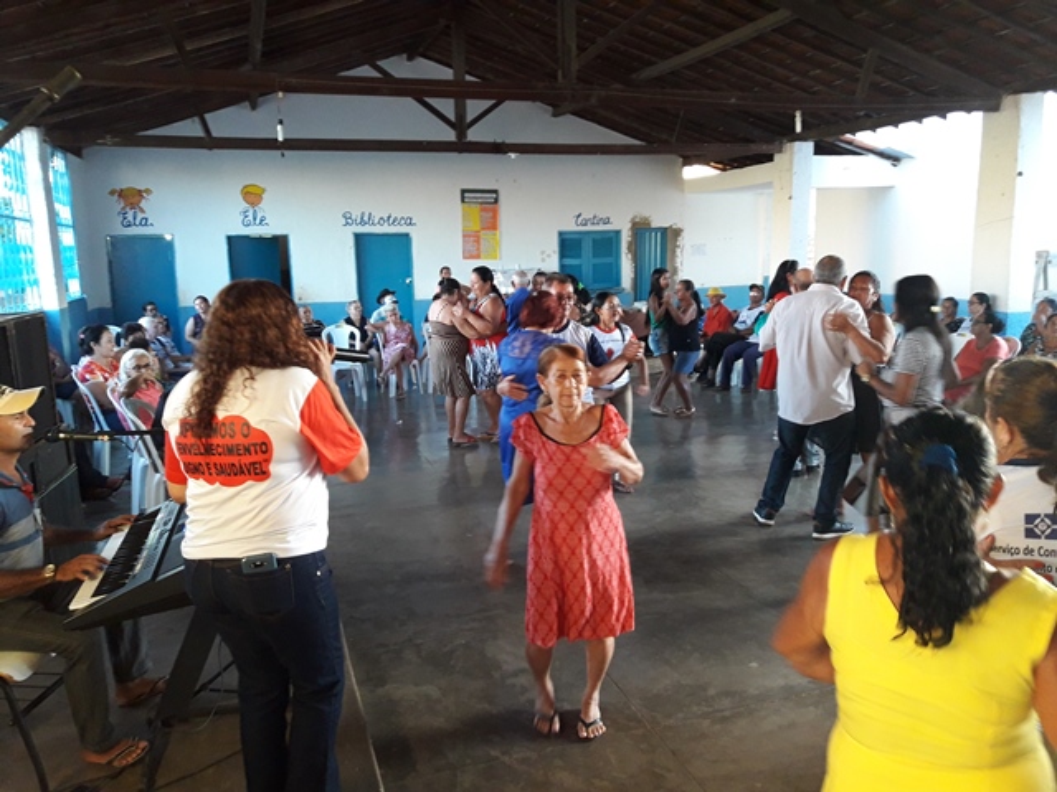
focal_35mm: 28
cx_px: 528
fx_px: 855
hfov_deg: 63.4
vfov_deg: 49.7
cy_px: 396
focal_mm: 3.7
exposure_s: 1/40
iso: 160
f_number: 1.9
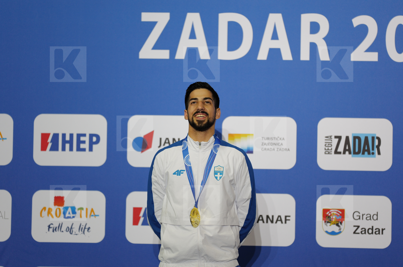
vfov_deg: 6.8
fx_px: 2235
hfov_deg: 10.3
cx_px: 202
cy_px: 134
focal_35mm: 200
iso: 1250
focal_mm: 200
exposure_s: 1/500
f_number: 2.8
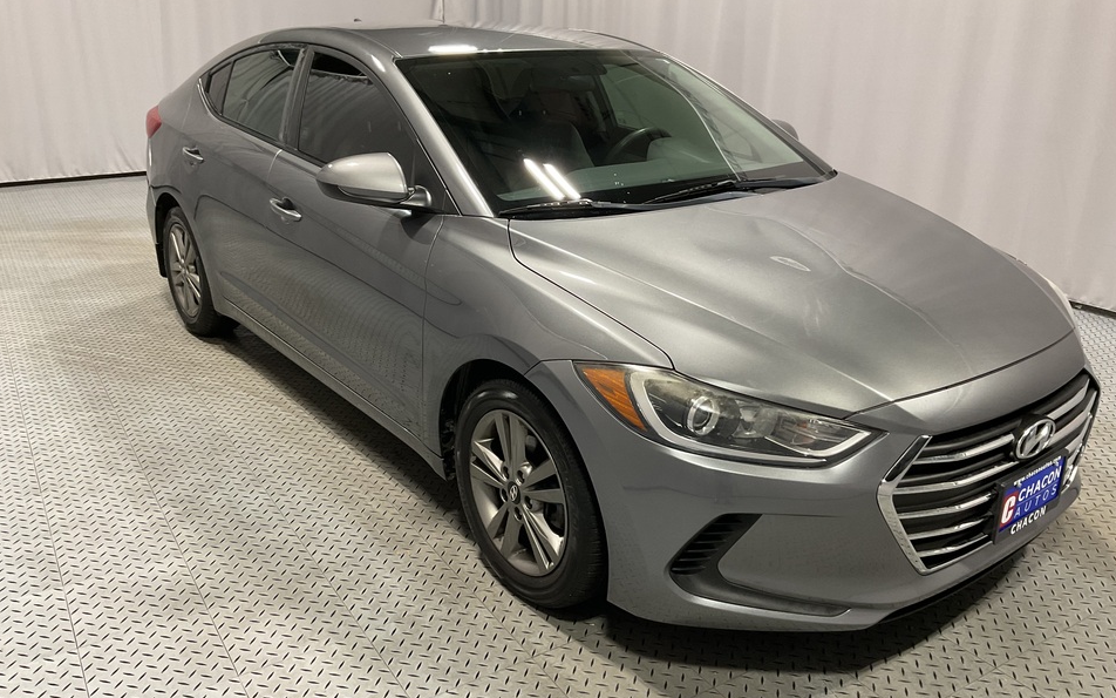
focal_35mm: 31
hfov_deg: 61.2
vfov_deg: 40.6
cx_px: 559
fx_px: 943
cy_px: 344
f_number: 1.8
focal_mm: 3
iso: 64
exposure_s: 1/60
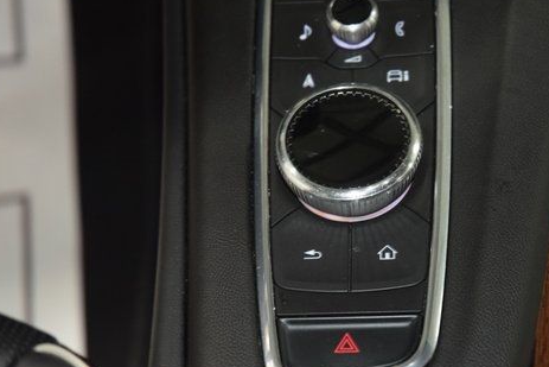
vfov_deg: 9.5
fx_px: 2212
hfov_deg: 14.1
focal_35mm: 145
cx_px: 330
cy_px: 143
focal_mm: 70
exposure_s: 1/40
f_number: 4.5
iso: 2000
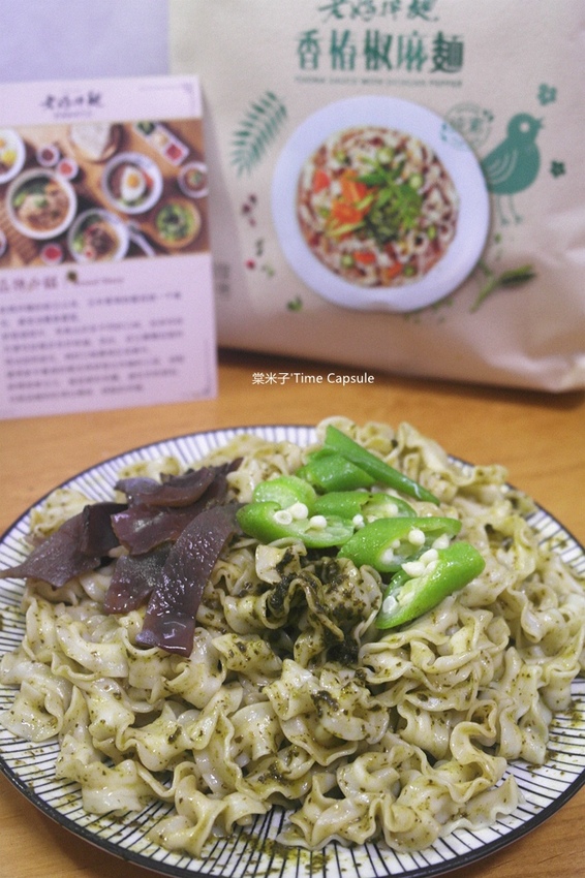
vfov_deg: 37.5
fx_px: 1293
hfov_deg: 25.5
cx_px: 292
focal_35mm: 53
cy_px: 439
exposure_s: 1/15
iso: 800
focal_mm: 35
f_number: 4.5
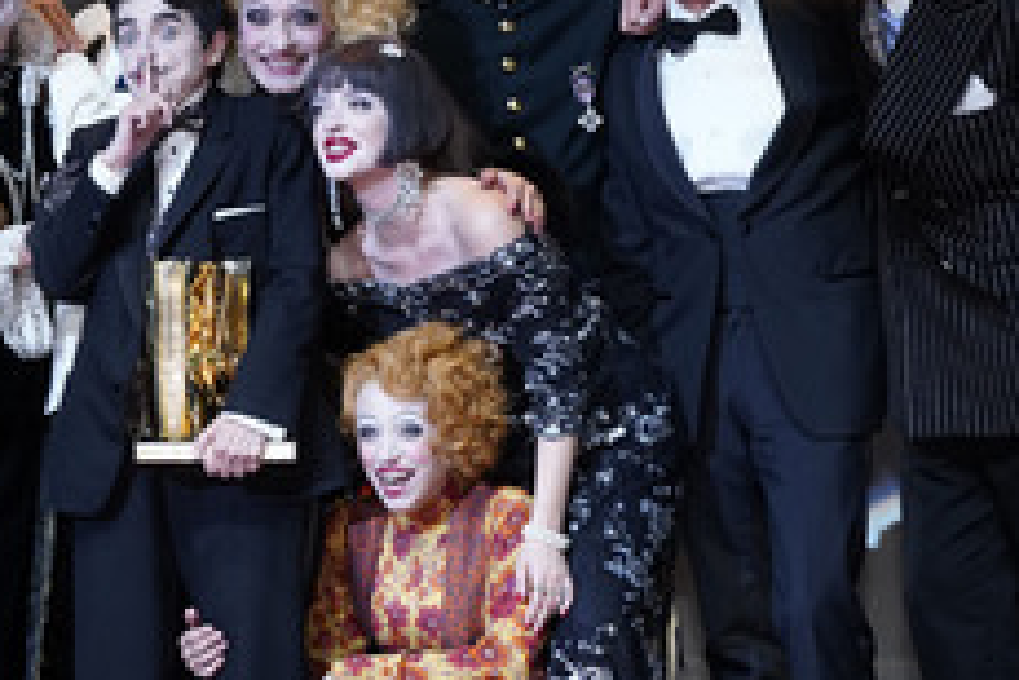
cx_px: 258
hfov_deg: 26.3
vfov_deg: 17.9
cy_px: 371
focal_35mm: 76
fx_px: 2151
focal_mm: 39
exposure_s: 1/250
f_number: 6.3
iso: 1600
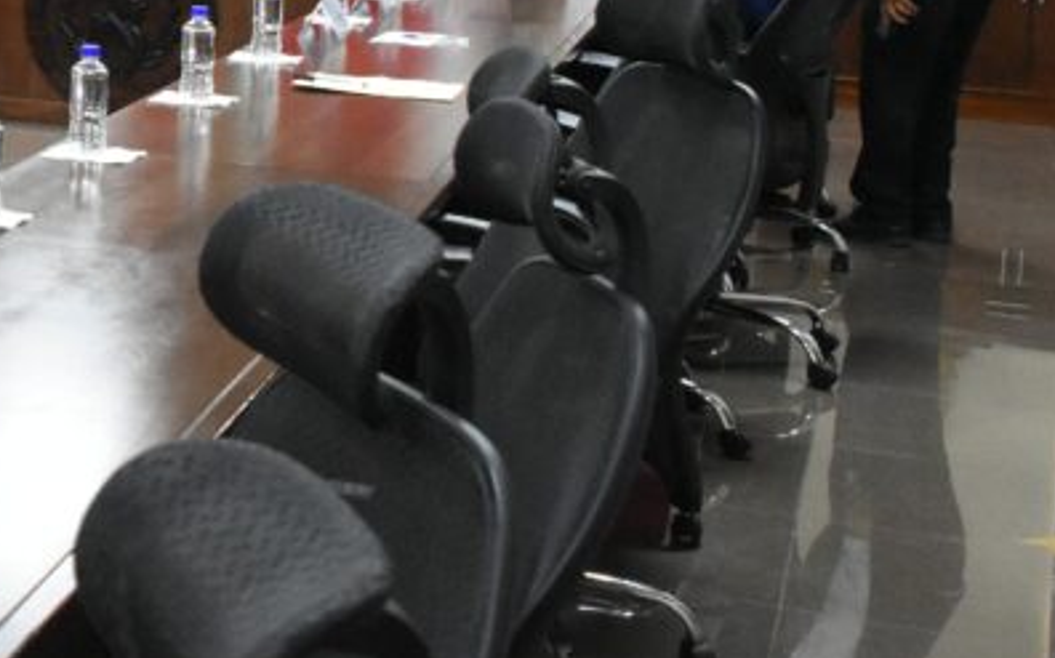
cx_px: -256
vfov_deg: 13.5
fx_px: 2730
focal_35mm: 95
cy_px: -57
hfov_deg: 20.3
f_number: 6.3
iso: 5000
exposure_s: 1/60
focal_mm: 24
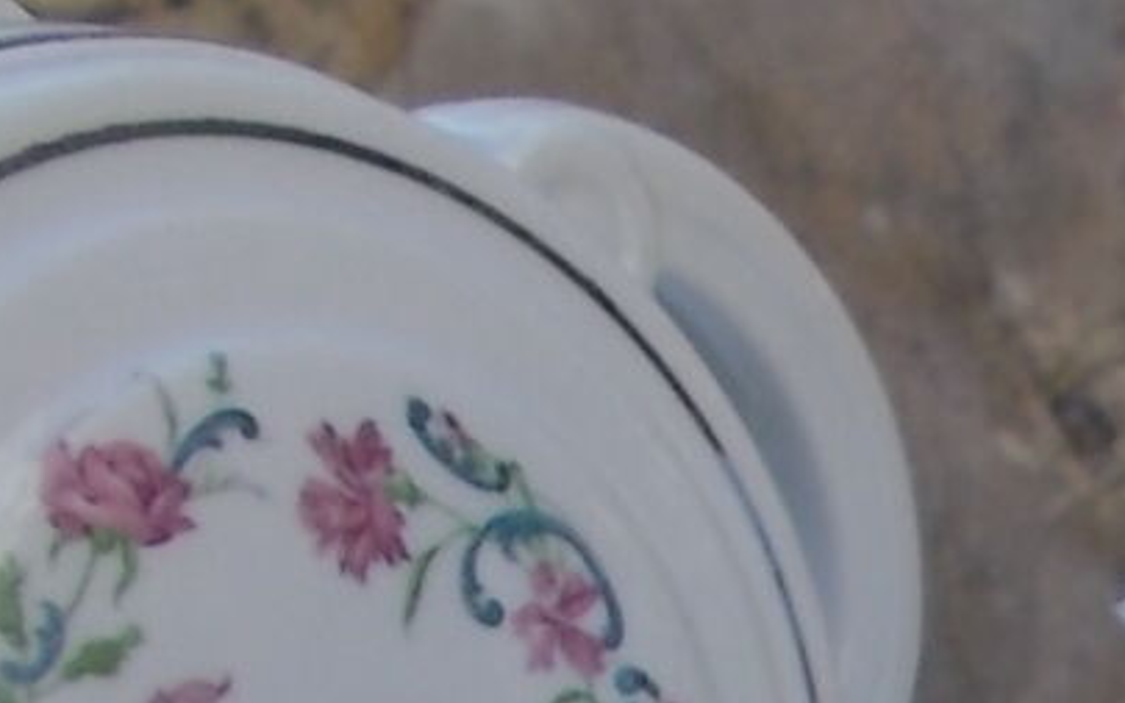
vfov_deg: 10.6
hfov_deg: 16.6
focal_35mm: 109
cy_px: 1573
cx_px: 1894
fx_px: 3341
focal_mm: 4.6
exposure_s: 1/400
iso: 80
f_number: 3.2
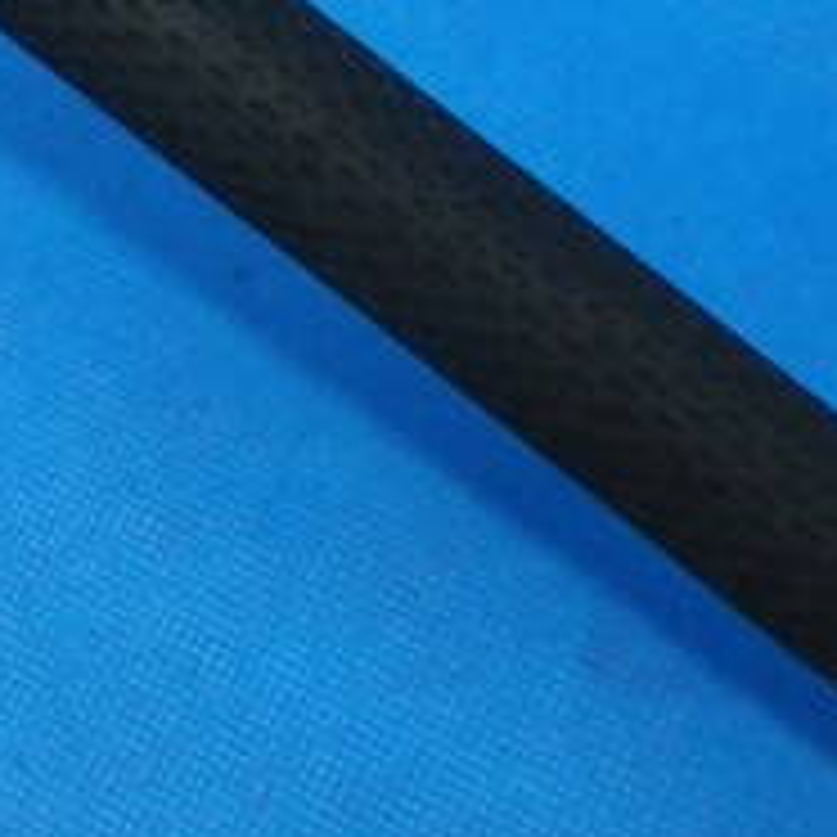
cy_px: -216
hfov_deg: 21.9
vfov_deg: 20.9
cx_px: -18
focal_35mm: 76
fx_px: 2079
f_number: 3.5
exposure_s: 1/40
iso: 400
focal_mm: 4.5
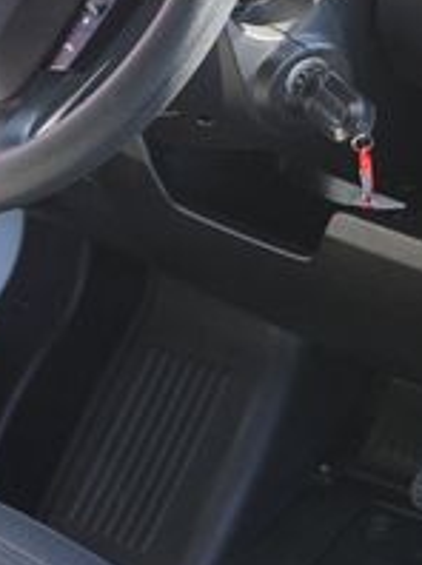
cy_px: 66
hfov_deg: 12.8
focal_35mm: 112
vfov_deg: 17.4
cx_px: 553
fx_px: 1824
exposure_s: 1/60
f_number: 4.5
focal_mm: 24
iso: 160
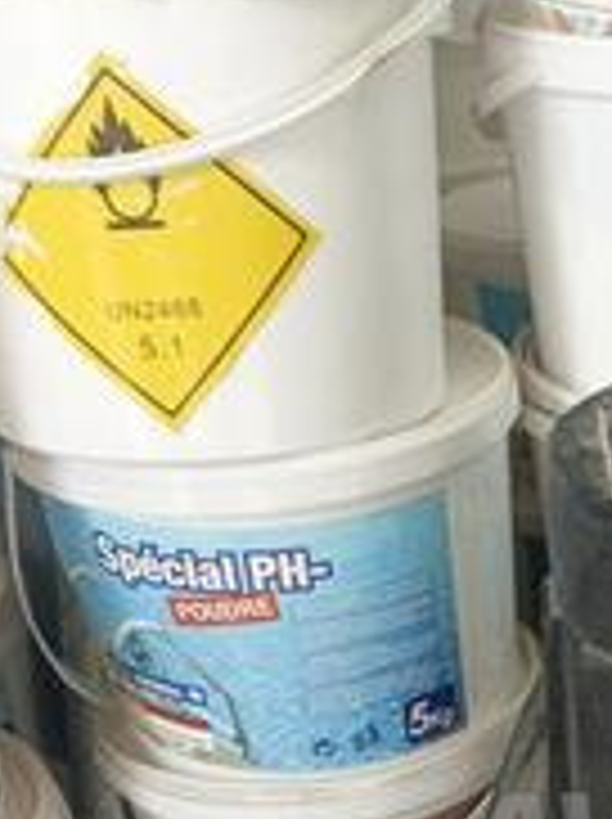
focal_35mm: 66
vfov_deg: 27.6
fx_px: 1559
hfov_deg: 20.8
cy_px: 837
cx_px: 729
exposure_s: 1/100
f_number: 1.69
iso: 148
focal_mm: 4.76
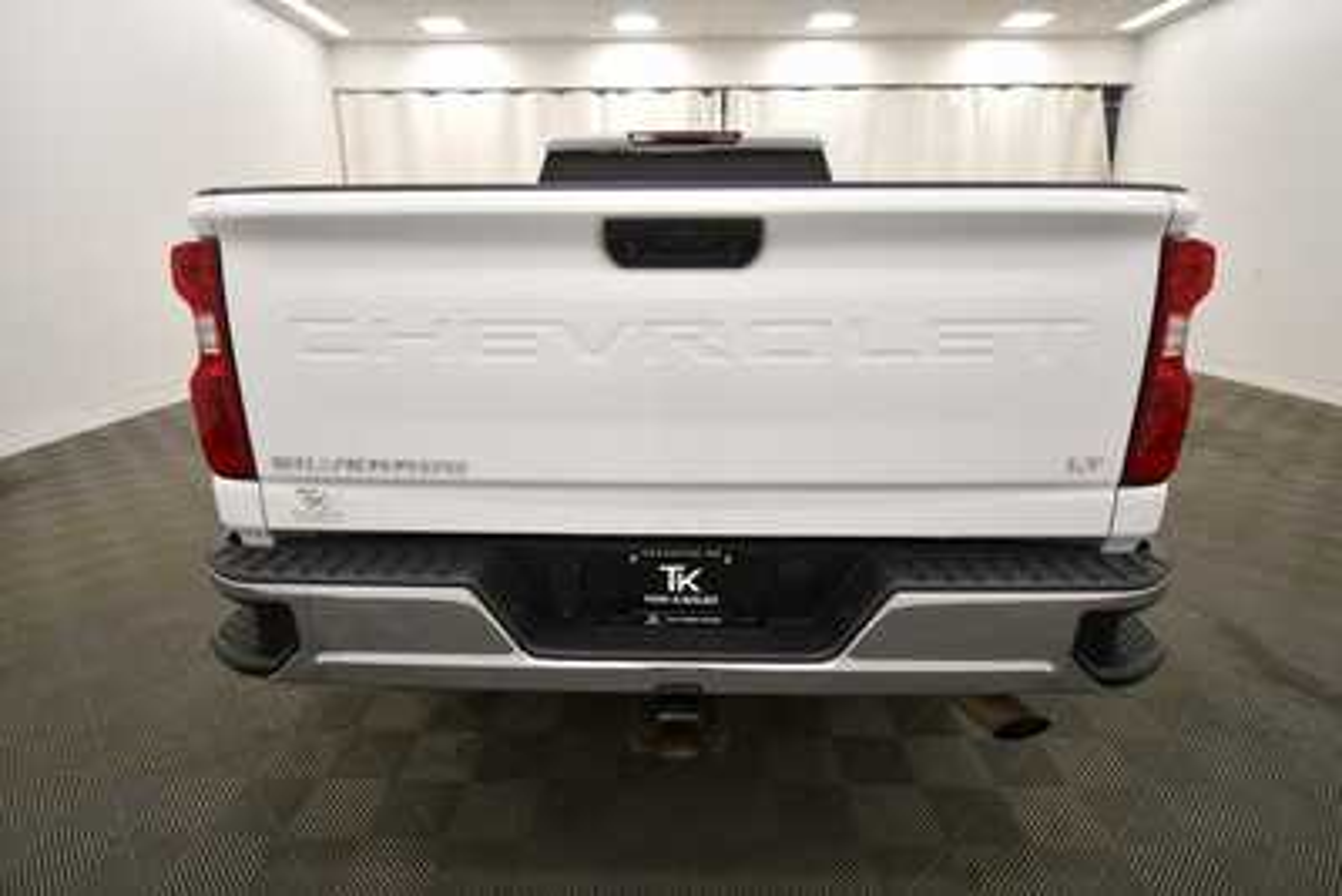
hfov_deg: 86.9
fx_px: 708
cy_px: 448
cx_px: 671
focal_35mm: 19
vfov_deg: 64.6
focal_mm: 13
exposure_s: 1/250
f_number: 4.8
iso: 800
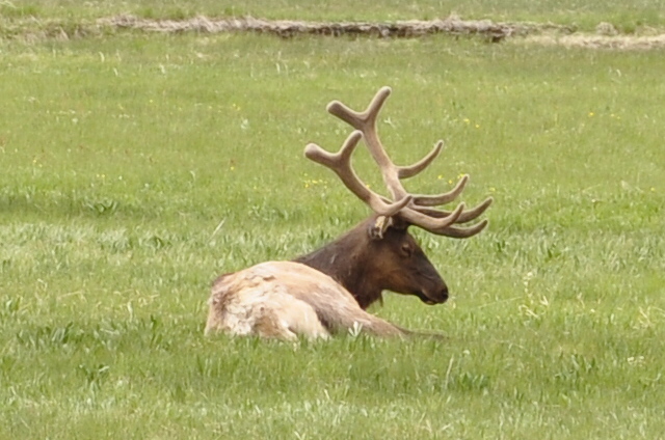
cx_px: 332
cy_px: 220
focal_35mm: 158
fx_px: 2904
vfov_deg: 8.7
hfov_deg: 13.1
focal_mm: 105
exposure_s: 1/200
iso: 200
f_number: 10
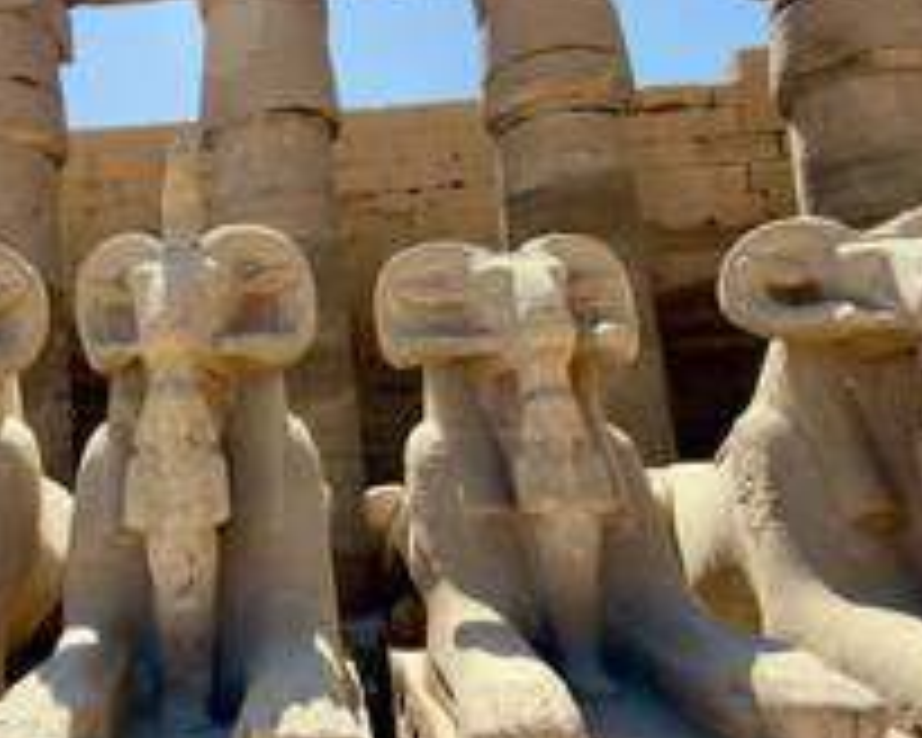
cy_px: 351
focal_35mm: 32
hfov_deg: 53.5
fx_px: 873
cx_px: 247
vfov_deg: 45.8
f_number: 2.2
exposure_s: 1/509
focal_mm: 2.22
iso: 16
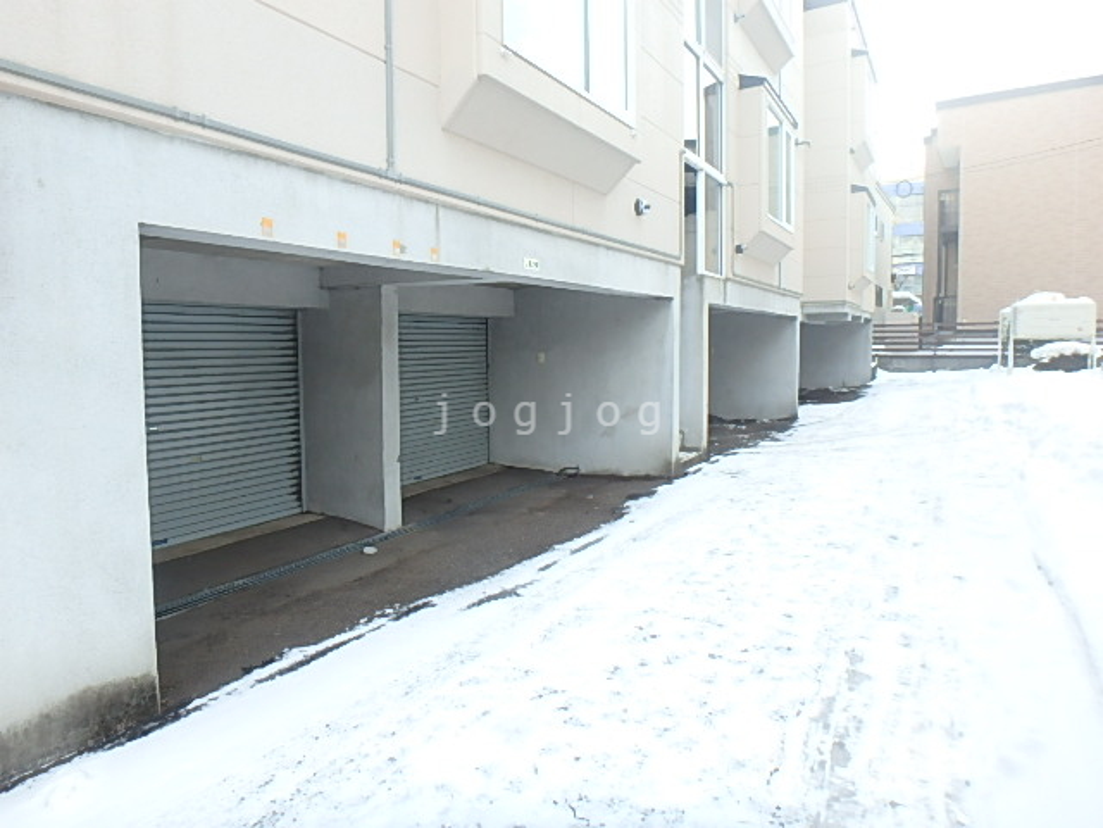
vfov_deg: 63.4
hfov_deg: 79.0
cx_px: 552
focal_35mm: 21
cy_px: 414
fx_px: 669
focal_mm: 3.7
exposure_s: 1/250
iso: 200
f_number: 3.5
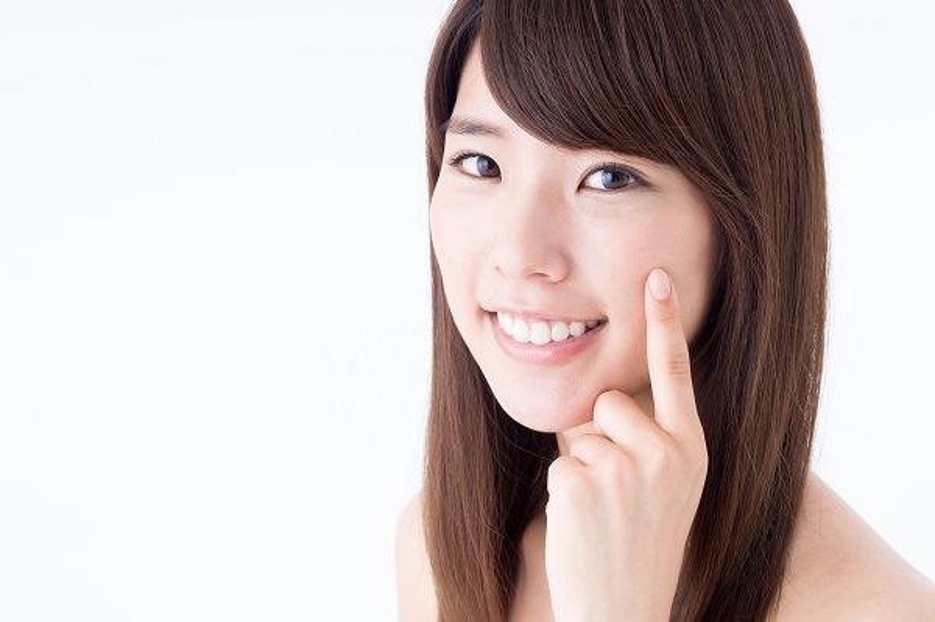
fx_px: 2206
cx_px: 468
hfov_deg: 23.9
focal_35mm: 85
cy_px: 311
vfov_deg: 16.0
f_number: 11
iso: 100
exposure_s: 1/125
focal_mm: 85
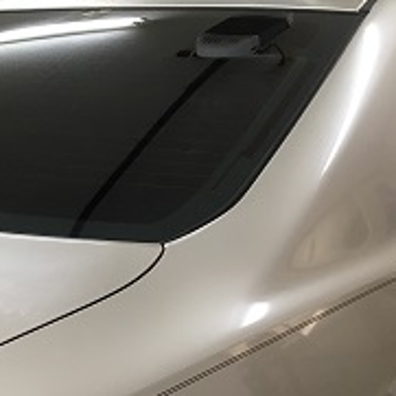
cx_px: 190
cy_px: 321
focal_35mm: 65
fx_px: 841
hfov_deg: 26.5
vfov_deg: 26.0
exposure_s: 1/30
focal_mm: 4.15
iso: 64
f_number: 2.2
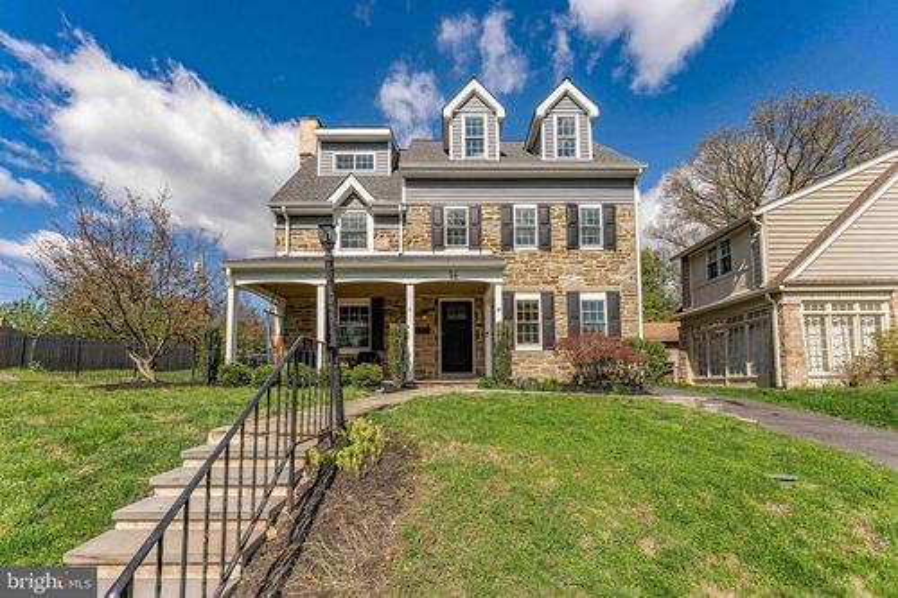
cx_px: 449
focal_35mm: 14
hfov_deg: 104.3
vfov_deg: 81.2
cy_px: 299
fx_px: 349
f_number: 10
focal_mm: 14
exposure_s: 1/1250
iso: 320
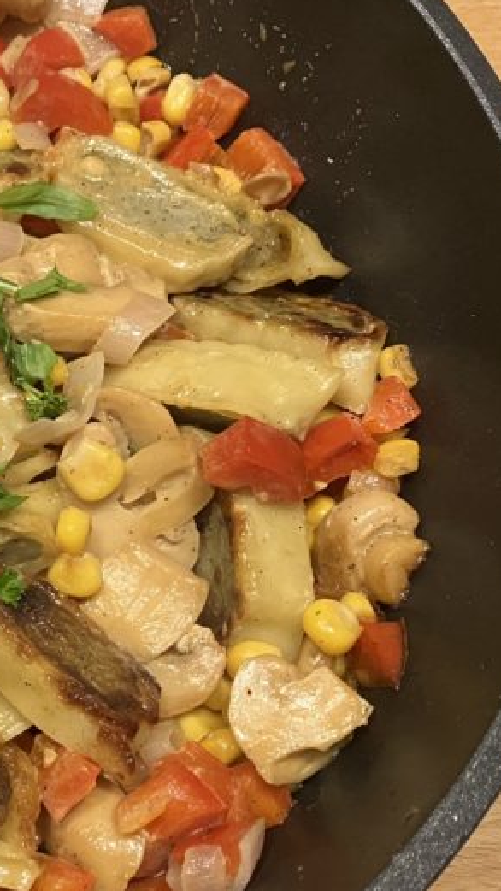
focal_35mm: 60
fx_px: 1417
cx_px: -270
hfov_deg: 17.8
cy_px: 481
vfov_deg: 34.9
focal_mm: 3.99
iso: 160
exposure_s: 1/60
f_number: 1.8
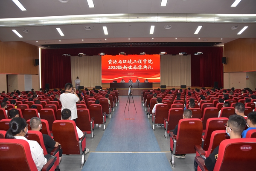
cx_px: 128
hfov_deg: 67.4
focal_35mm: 27
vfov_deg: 47.9
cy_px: 86
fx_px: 192
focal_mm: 18
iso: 250
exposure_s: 1/30
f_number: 4
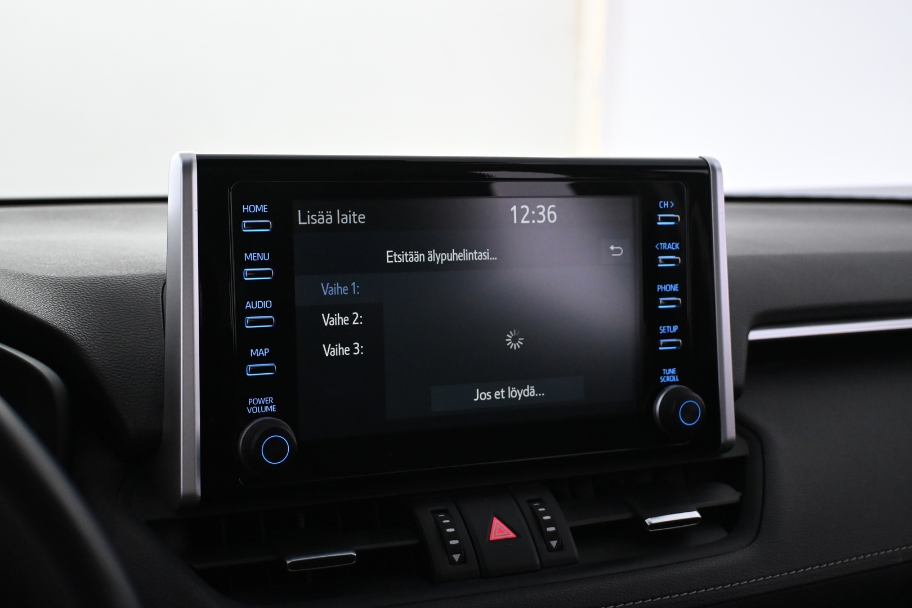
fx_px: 1235
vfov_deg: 27.7
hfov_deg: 40.5
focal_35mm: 49
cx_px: 456
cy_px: 304
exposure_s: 1/60
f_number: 5
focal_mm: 32.5
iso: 3200
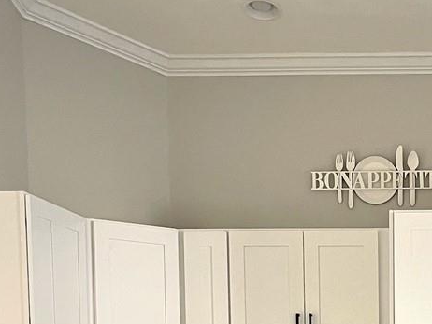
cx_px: 454
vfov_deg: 15.1
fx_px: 1124
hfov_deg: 20.9
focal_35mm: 90
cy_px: 495
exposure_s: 1/60
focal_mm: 5.1
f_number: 1.6
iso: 160
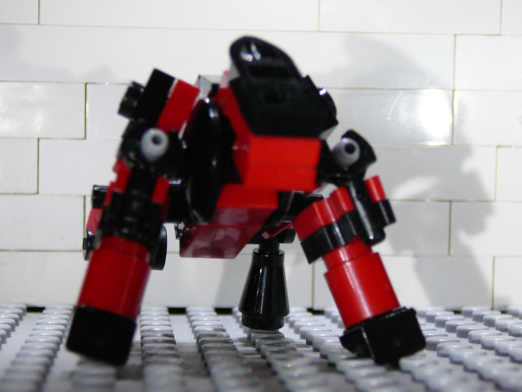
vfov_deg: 15.6
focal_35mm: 95
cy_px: 196
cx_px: 261
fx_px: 1433
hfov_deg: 20.7
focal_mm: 14.1
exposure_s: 1/15
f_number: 3.9
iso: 200
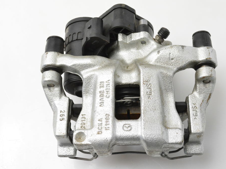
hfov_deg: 34.3
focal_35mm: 56
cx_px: 124
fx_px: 366
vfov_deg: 26.1
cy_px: 84
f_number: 9
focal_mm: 34
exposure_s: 1/320
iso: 6400
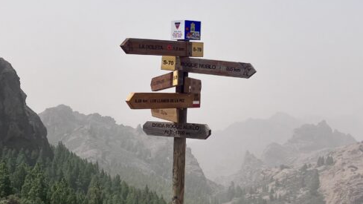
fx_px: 616
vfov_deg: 18.8
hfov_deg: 32.8
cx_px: 186
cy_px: 92
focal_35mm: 64
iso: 32
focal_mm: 3.99
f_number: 1.8
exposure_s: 1/3472
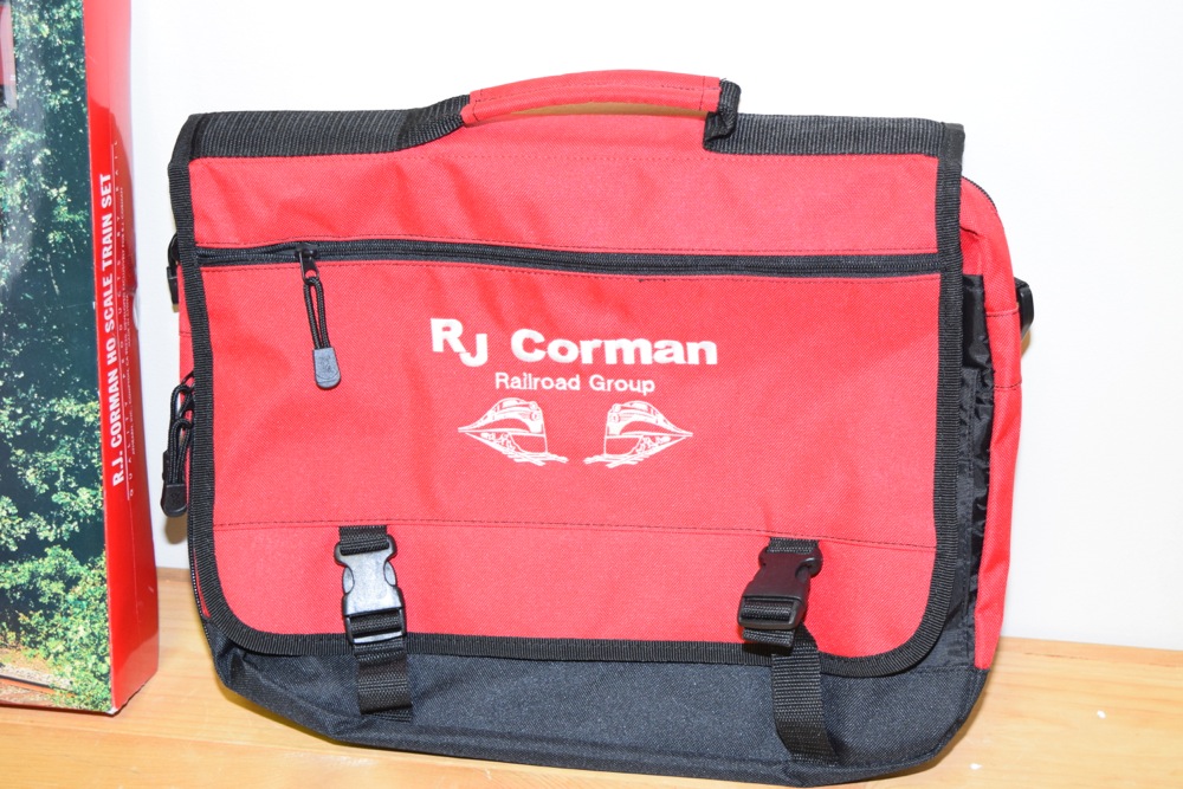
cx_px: 592
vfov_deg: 22.6
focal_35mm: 60
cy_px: 394
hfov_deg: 33.4
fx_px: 1972
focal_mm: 40
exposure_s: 1/60
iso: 800
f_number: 5
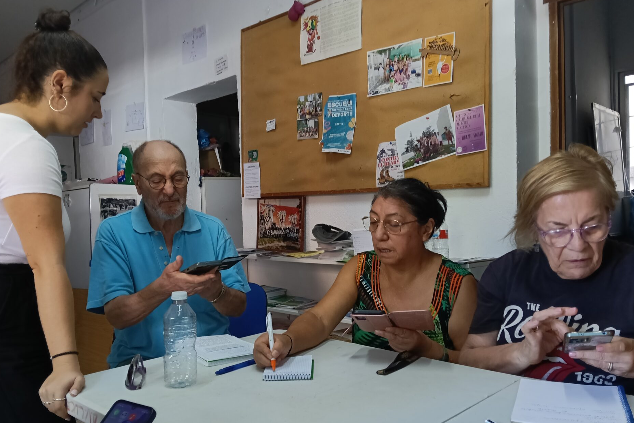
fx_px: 511
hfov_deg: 63.7
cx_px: 311
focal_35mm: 29
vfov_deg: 44.8
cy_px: 244
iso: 250
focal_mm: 3.98
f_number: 1.8
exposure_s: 1/33.3
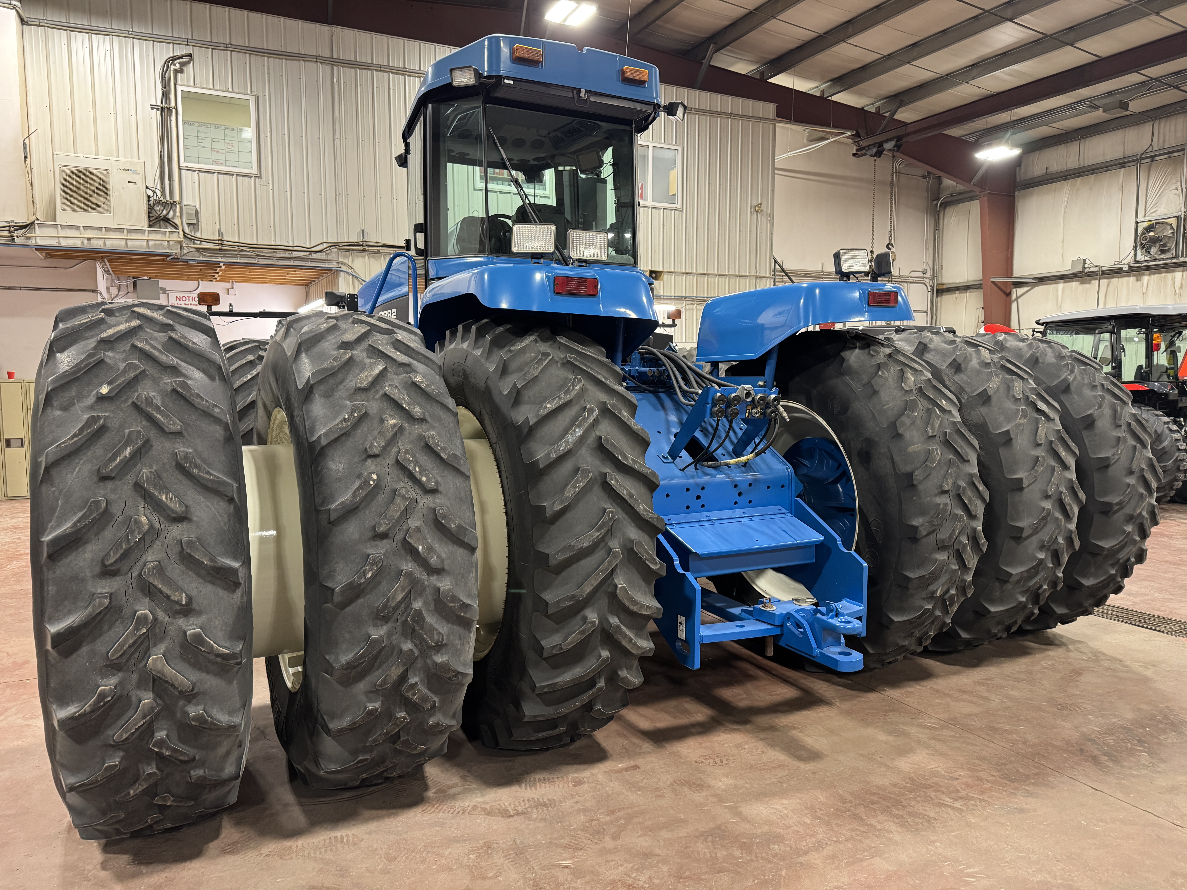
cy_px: 445
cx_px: 594
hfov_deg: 71.6
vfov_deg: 56.8
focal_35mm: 24
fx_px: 823
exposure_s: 1/60
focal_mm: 6.76
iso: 400
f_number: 1.78
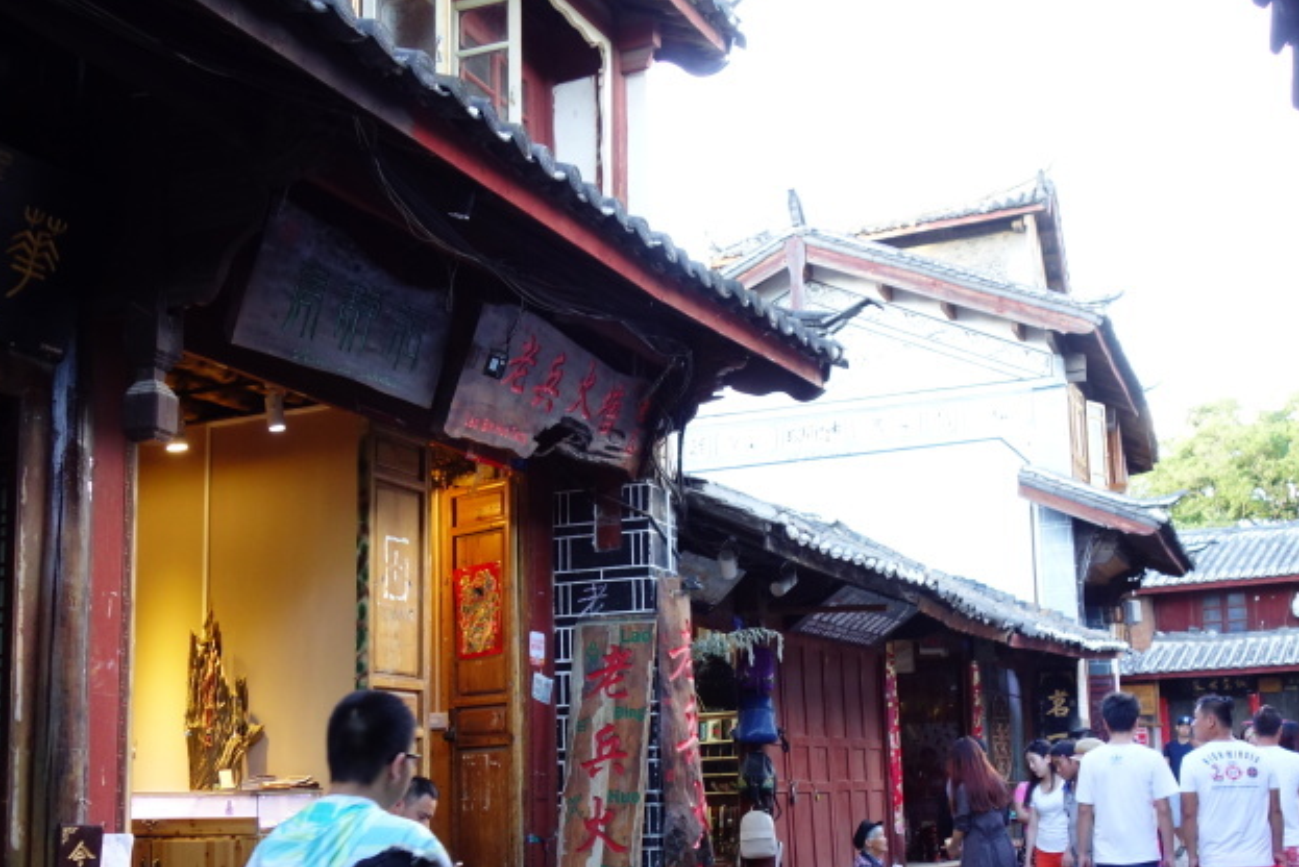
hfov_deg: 42.6
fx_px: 1661
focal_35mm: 46
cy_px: 580
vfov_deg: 29.1
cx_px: 569
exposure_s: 1/100
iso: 400
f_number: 2.8
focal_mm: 10.4
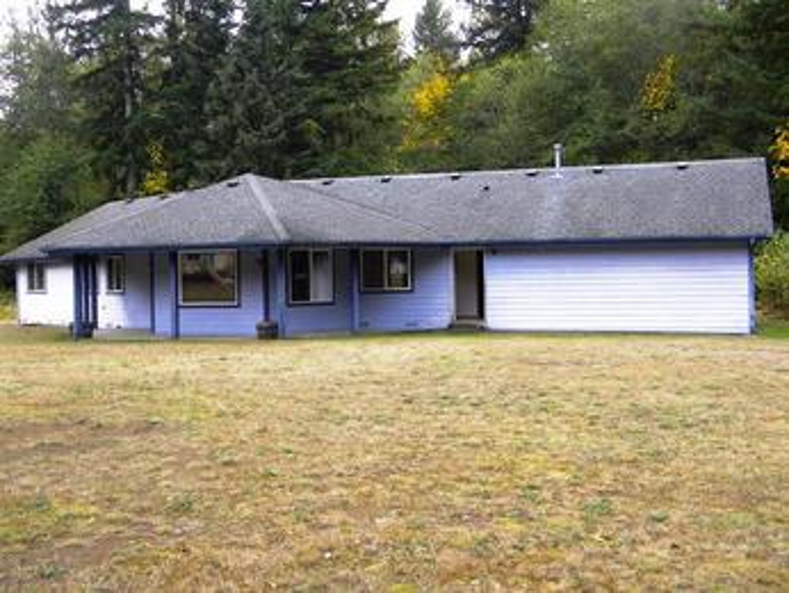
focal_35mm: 41
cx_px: 394
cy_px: 296
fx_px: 935
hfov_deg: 45.7
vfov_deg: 35.2
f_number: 3.8
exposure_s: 1/59.8
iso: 217
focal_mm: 7.3
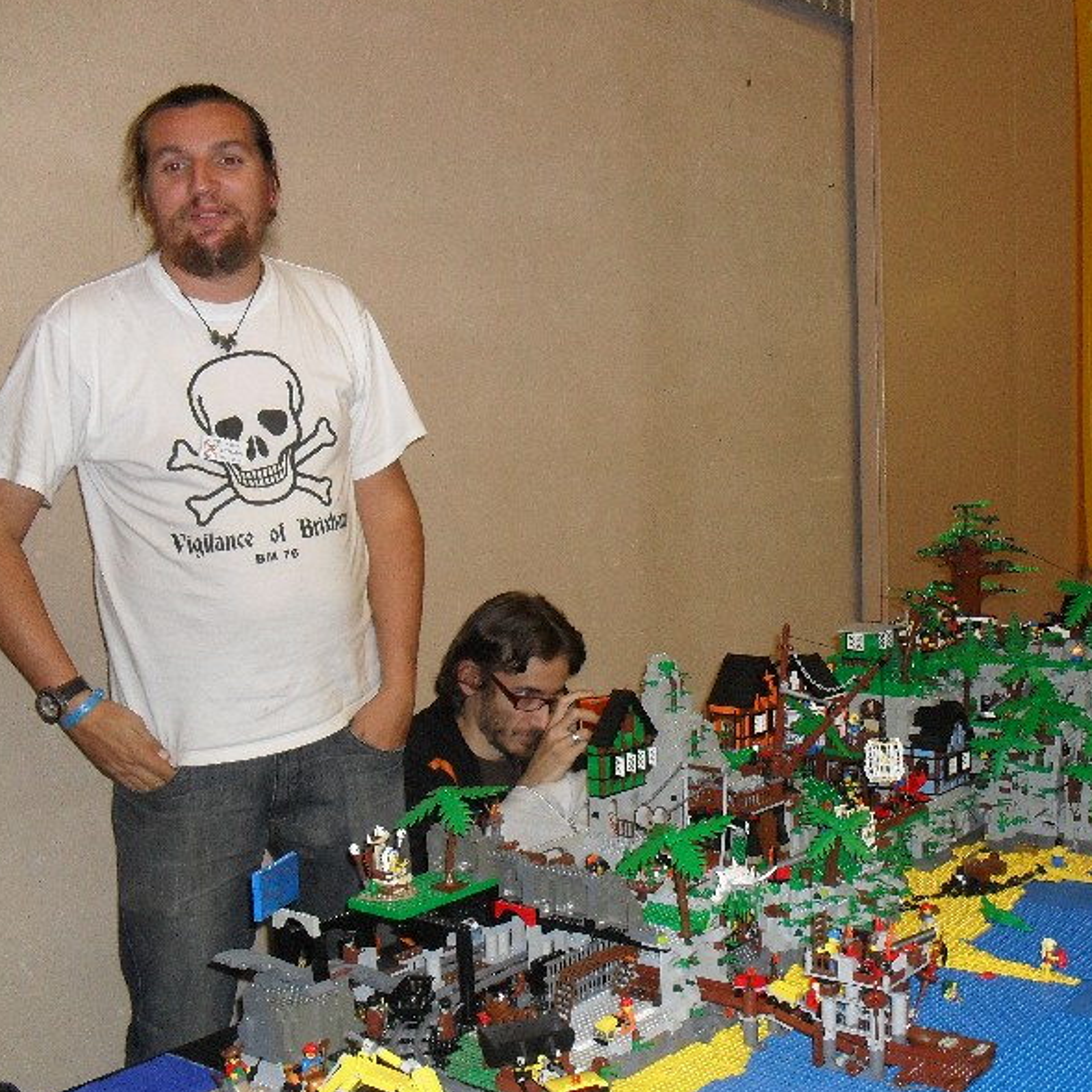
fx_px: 1499
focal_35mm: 42
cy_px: 545
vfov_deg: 40.0
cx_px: 703
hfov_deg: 39.7
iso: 200
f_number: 3.2
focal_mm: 6.3
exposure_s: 1/45
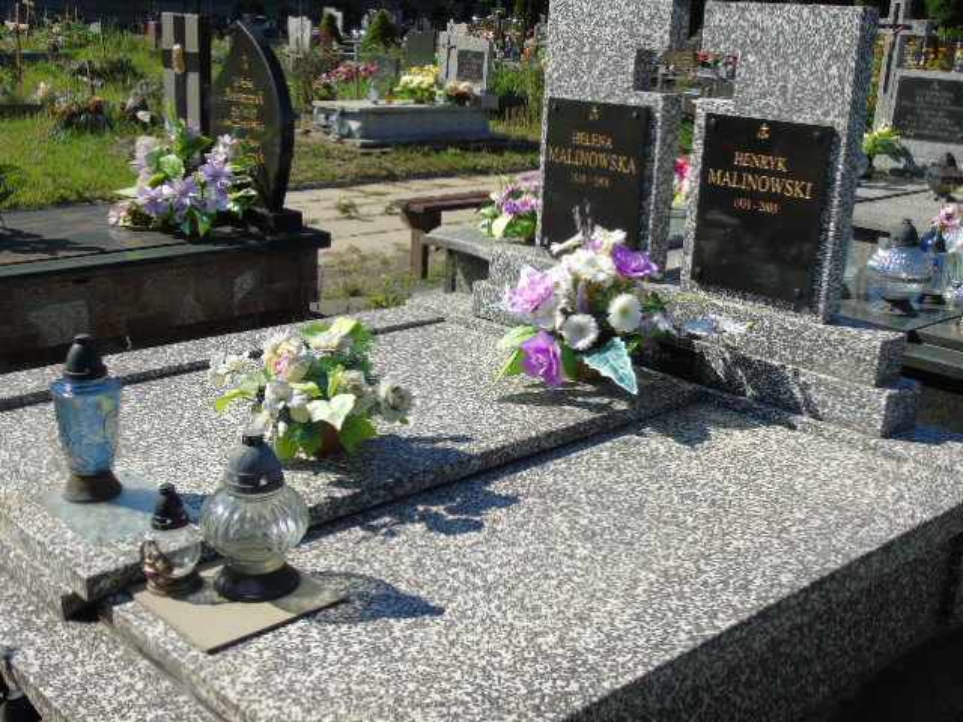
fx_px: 1113
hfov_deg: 46.8
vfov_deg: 36.0
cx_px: 482
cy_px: 361
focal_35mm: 40
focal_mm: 7.1
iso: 80
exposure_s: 1/640
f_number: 3.9
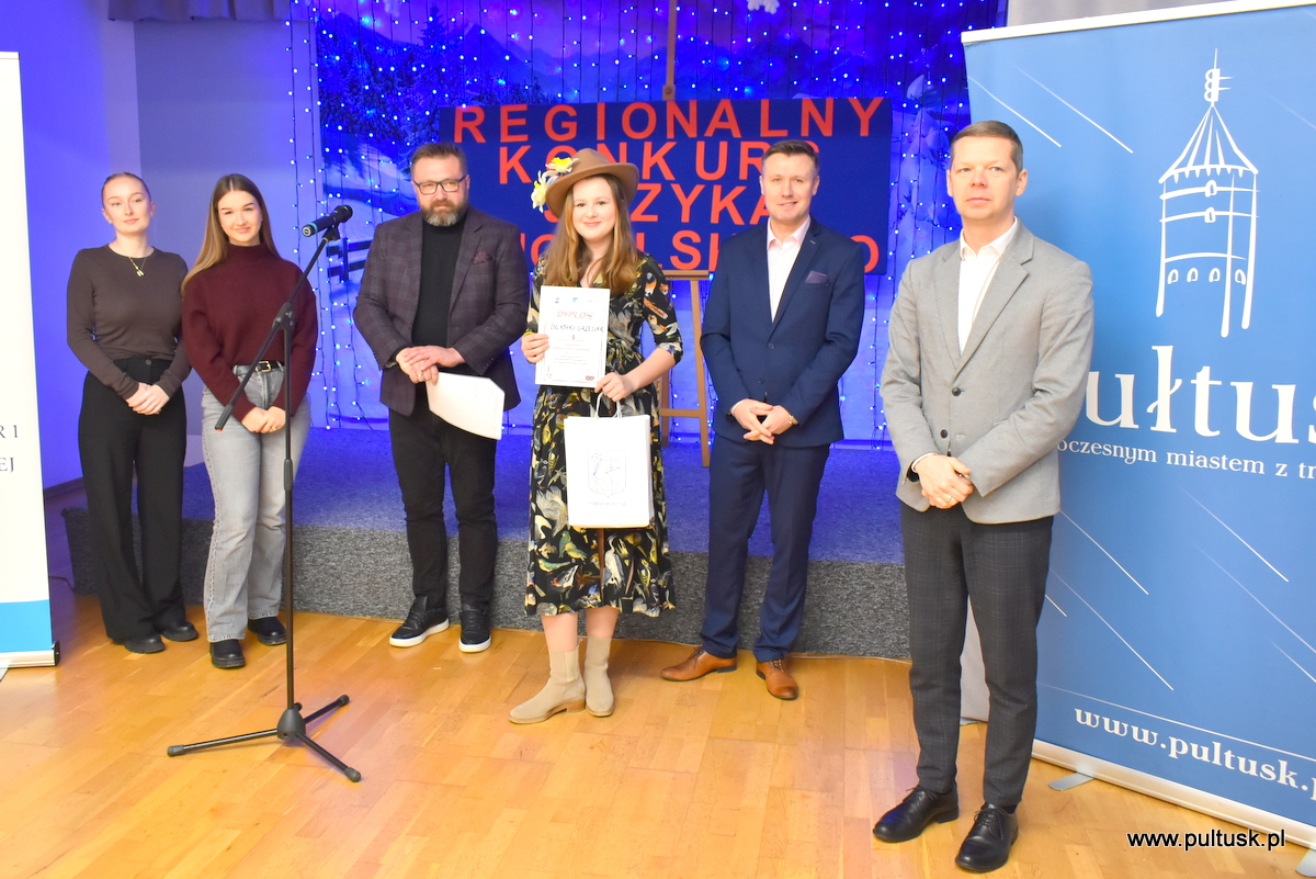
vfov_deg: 48.0
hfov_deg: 67.4
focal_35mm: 27
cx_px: 658
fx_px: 987
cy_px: 440
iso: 720
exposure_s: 1/60
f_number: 4
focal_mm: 18
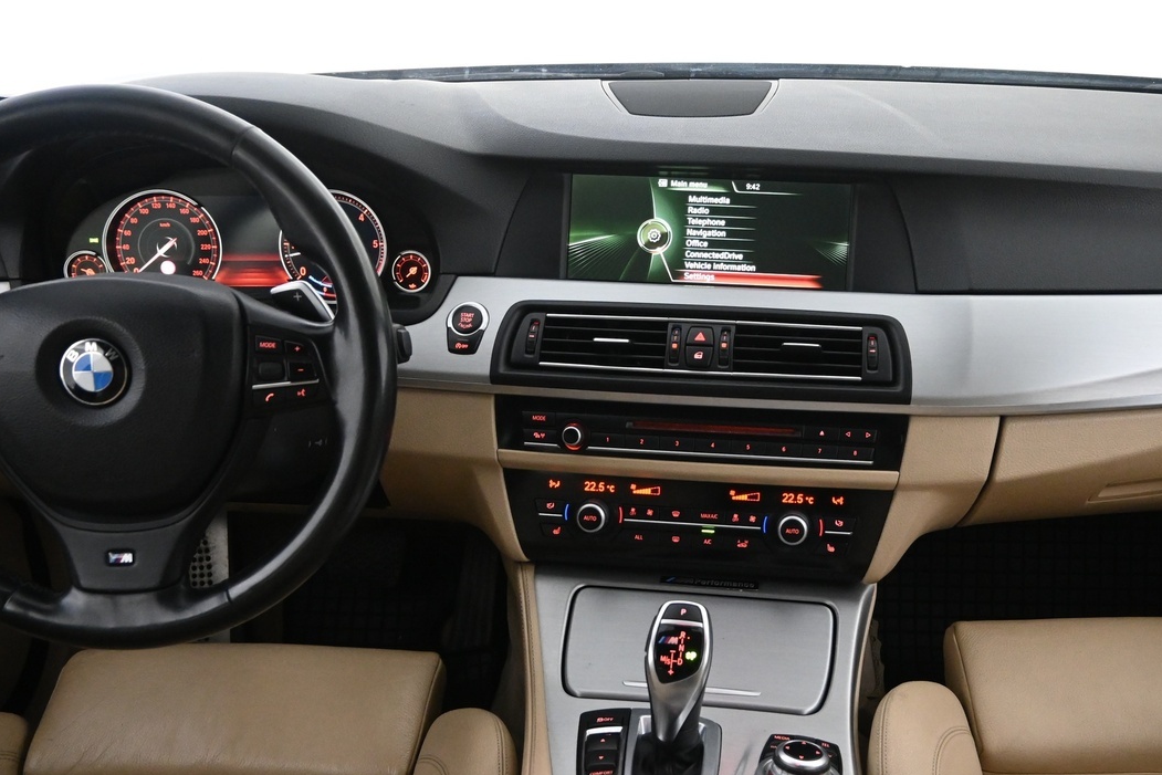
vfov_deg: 35.8
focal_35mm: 37
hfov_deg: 51.6
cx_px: 682
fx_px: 1194
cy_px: 483
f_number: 3.5
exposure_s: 1/30
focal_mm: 16
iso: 2500
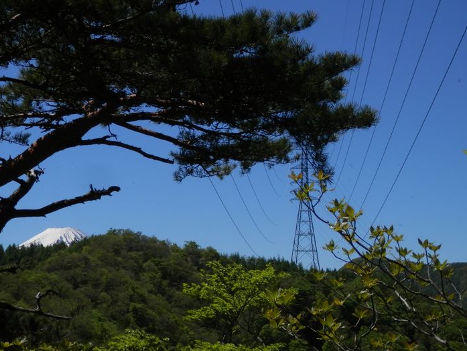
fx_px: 837
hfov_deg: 31.2
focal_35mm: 62
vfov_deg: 23.6
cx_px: 243
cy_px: 160
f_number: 11.6
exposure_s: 1/160
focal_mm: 9.8
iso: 80
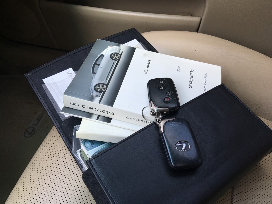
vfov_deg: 48.2
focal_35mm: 29
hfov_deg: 61.7
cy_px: 102
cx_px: 136
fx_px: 228
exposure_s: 1/242
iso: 25
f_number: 2.2
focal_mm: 4.15
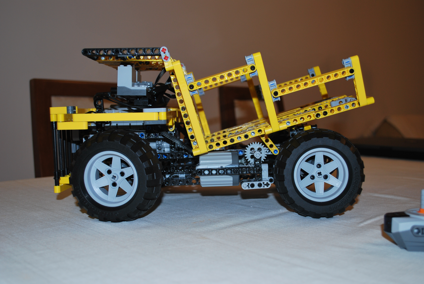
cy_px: 142
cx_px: 212
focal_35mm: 39
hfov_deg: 49.5
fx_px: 460
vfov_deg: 34.3
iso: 200
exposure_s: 1/60
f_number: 4.5
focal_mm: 26
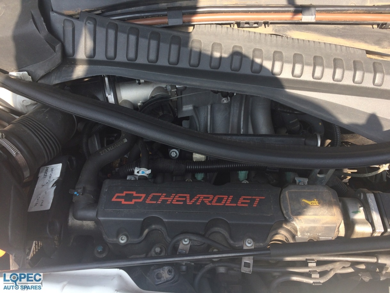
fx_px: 327
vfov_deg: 48.2
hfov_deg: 61.7
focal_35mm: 29
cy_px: 146
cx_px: 195
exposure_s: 1/345
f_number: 2.2
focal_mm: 4.15
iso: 32
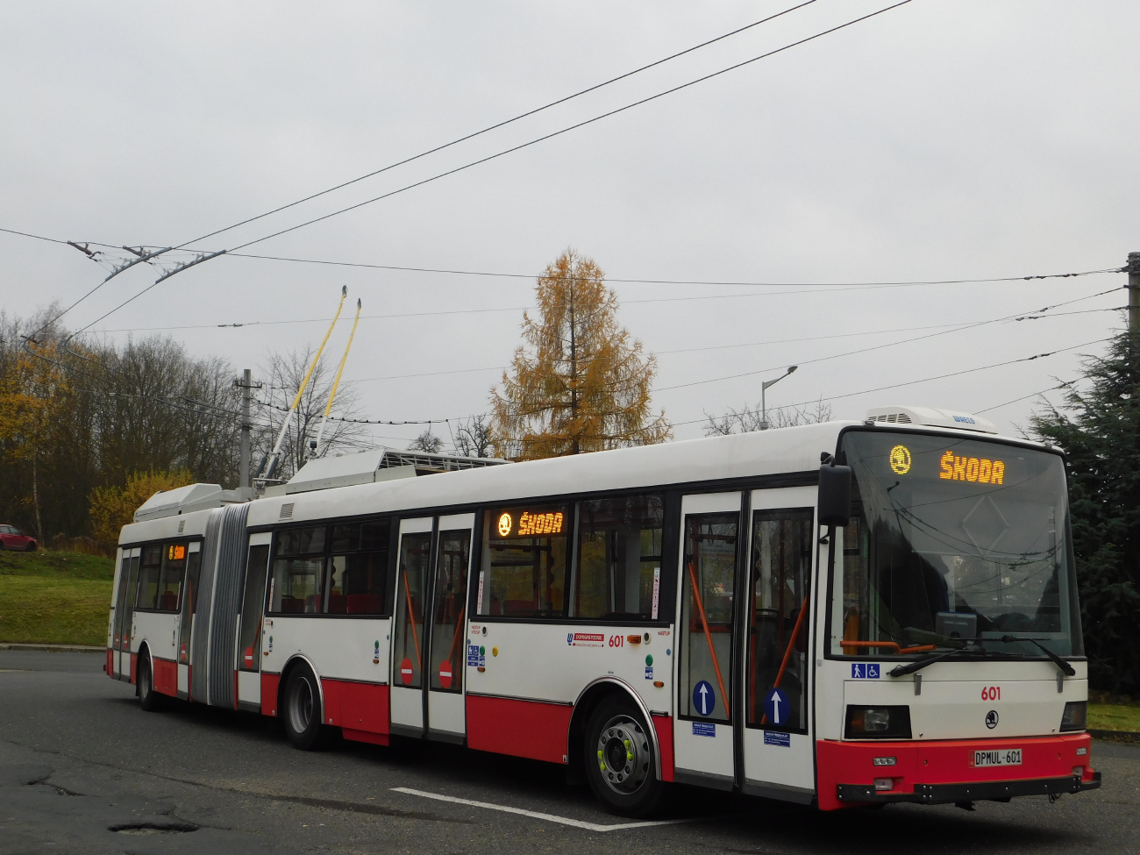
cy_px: 428
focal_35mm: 45
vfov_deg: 32.2
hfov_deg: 42.1
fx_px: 1482
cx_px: 570
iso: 125
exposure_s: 1/60
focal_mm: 8
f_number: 3.7
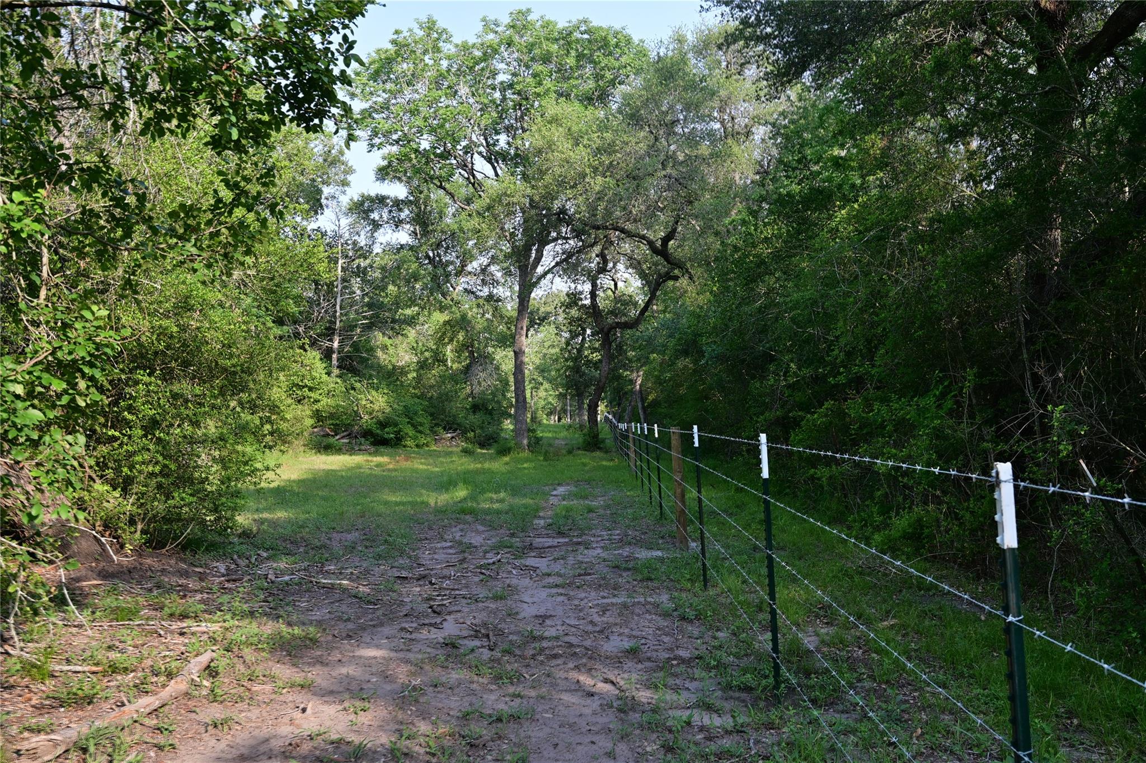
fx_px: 954
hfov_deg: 62.0
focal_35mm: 30
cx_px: 573
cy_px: 382
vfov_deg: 43.6
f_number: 5
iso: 200
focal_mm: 20
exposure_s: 1/100
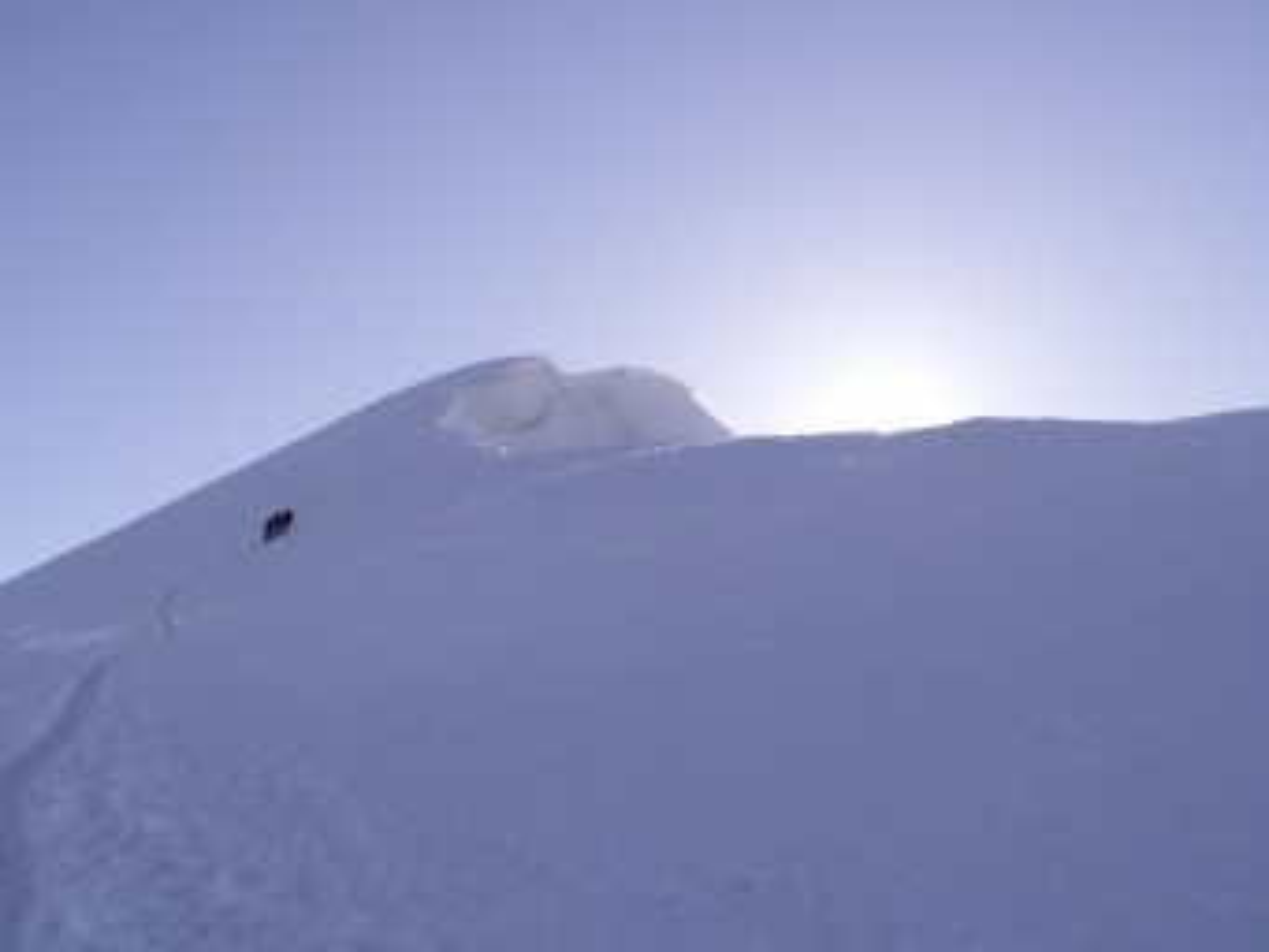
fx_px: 1284
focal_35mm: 35
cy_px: 476
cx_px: 634
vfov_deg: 40.7
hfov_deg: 52.6
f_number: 8
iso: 50
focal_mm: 5.86
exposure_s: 1/200
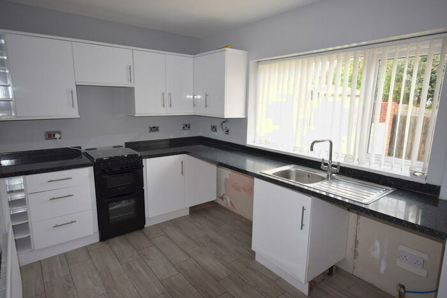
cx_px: 224
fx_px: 261
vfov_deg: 59.5
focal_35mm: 21
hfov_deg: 81.2
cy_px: 149
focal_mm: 14
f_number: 5.6
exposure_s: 1/125
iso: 250
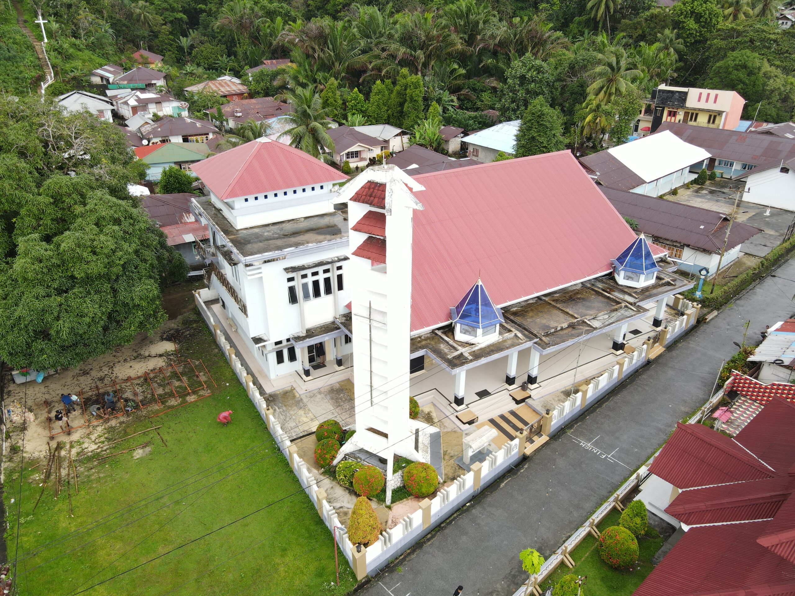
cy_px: 298
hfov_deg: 71.6
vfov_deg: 56.8
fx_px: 551
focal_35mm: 24
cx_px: 398
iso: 100
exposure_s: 1/80
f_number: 2.8
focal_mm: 4.5
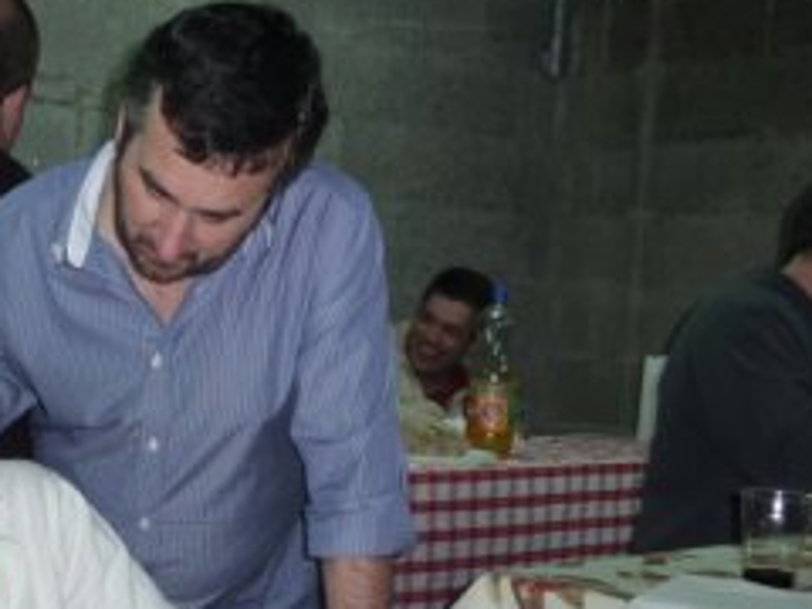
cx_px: 132
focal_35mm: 60
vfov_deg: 24.0
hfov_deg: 31.1
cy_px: 494
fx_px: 1407
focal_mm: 5.3
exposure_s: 1/30
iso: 125
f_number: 3.5
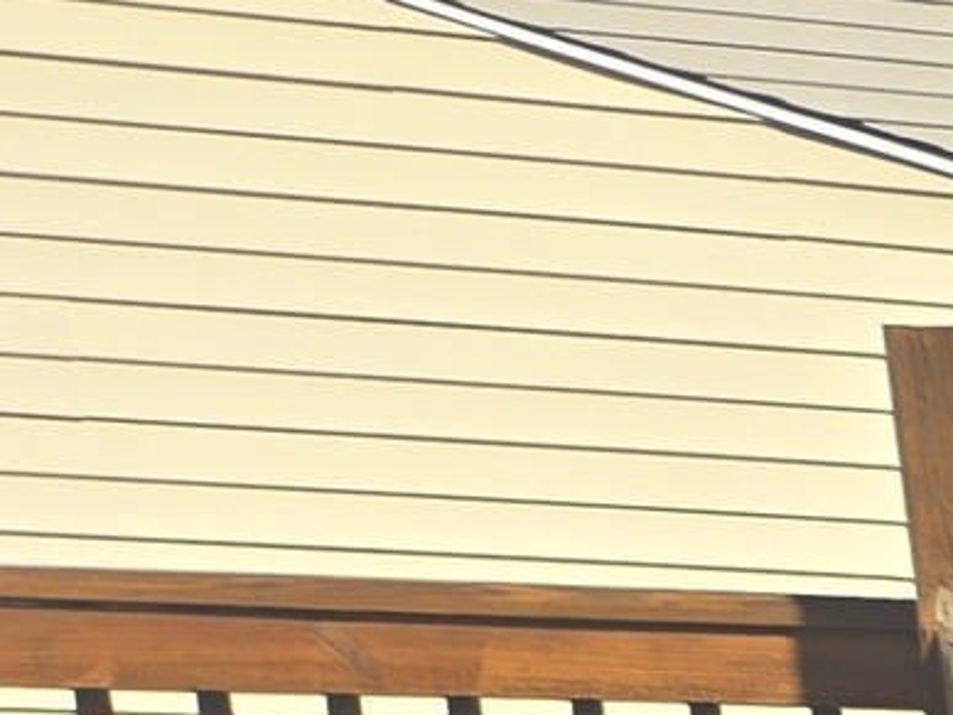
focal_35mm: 182
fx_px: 5011
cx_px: 3557
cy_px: 2204
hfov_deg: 7.9
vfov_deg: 7.2
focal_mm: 5.4
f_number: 1.8
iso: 25
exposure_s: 1/1941
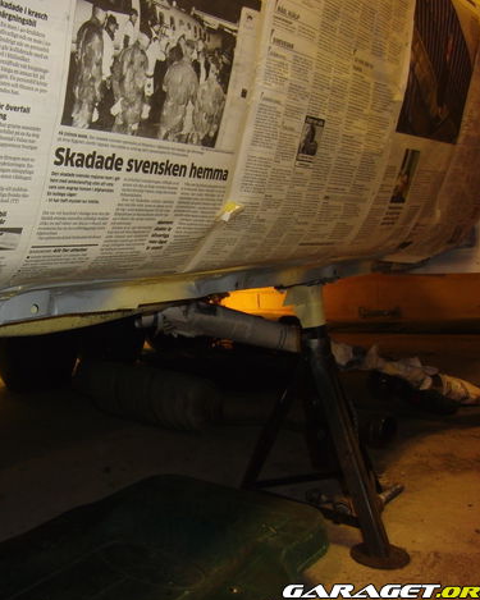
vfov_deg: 55.7
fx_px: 568
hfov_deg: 43.5
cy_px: 297
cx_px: 92
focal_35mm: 32
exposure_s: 1/25
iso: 200
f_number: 3.2
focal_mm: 4.3
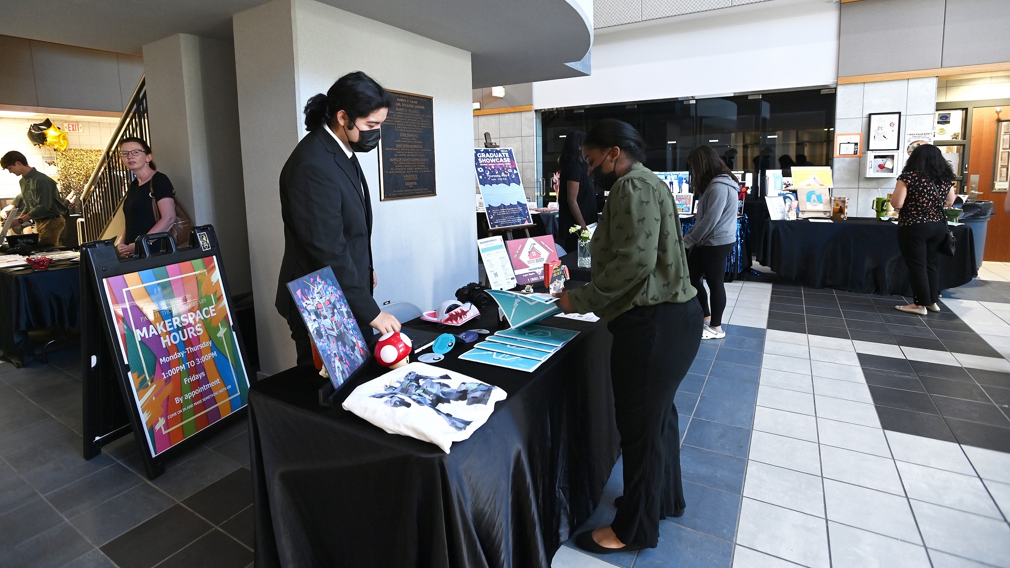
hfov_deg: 92.7
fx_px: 482
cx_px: 501
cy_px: 229
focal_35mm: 18
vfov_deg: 60.5
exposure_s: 1/80
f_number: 4
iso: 1250
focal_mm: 17
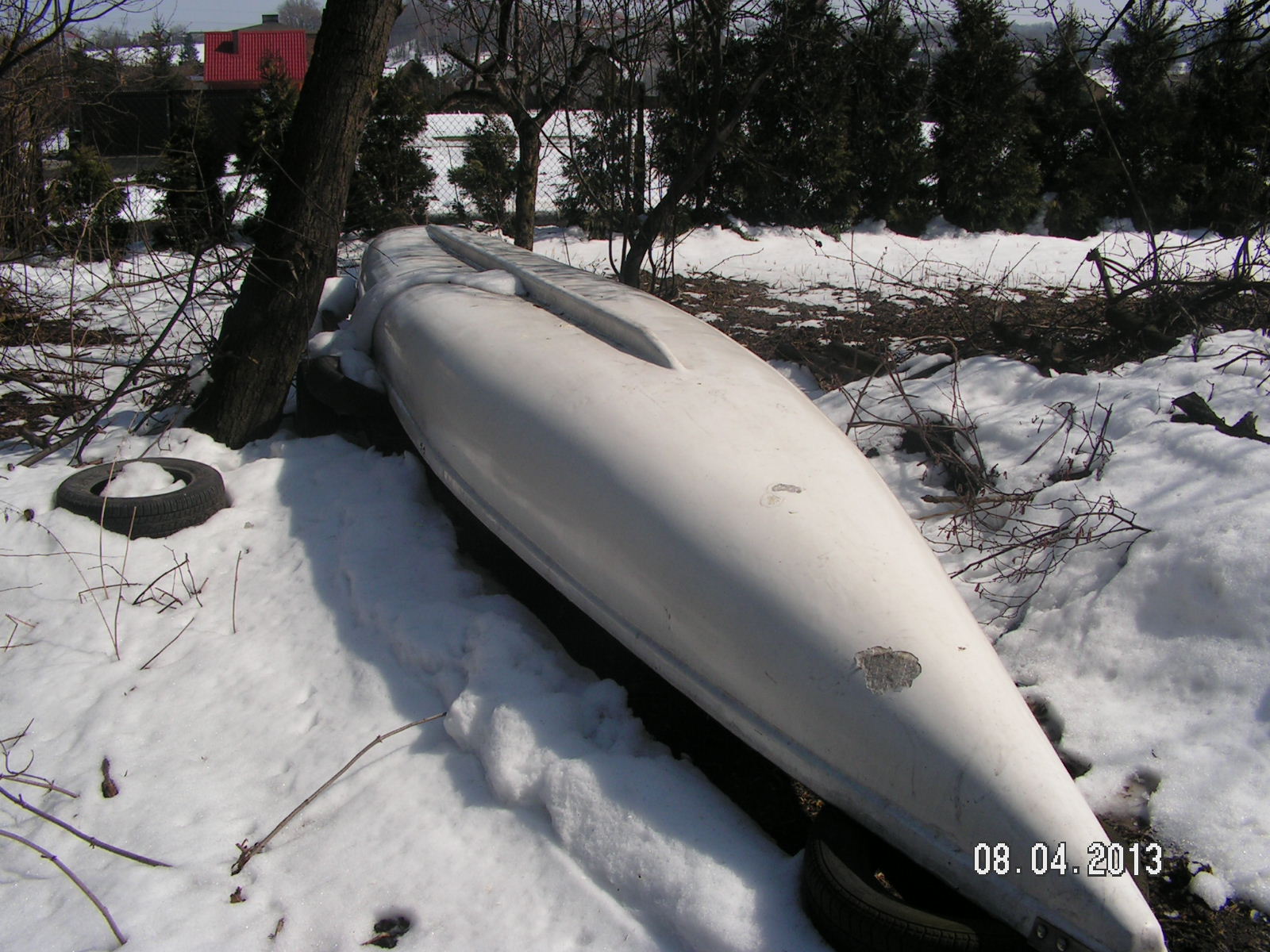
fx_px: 1321
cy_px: 476
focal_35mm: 36
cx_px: 635
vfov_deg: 39.7
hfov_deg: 51.4
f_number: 4.8
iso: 64
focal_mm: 6
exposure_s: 1/1250
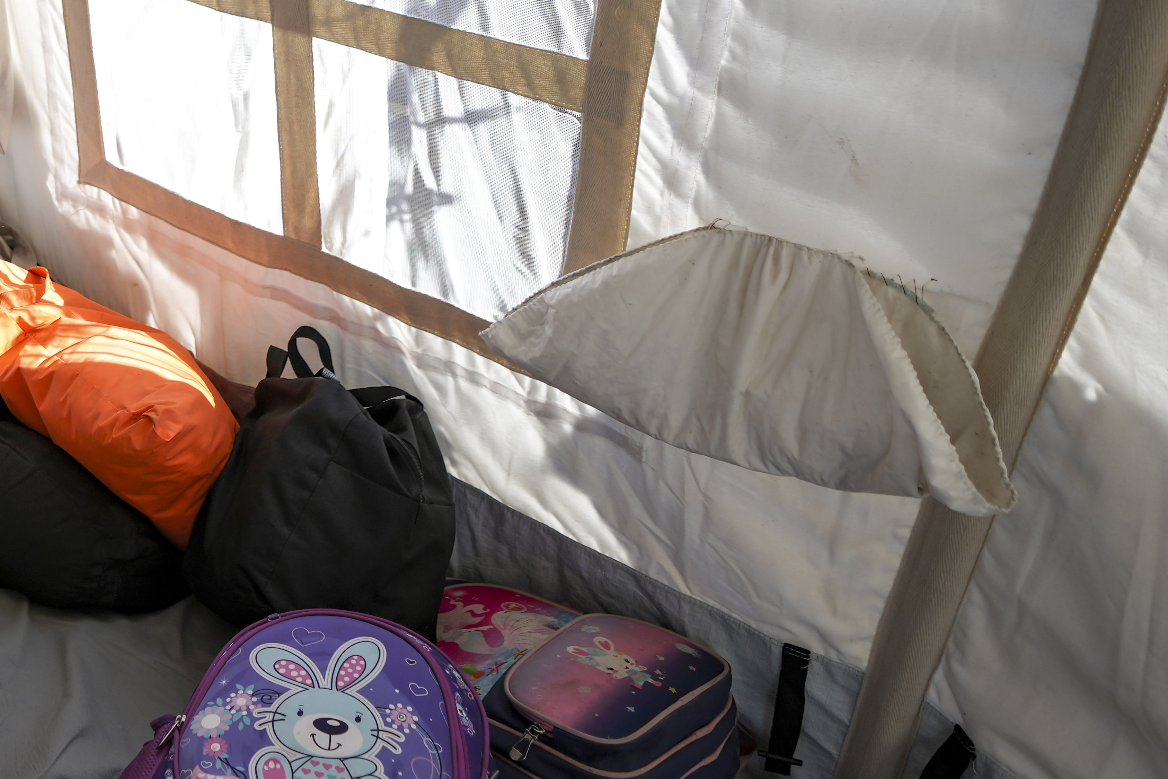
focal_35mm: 41
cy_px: 149
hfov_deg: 37.2
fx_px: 1330
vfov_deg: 31.7
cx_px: -205
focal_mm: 16
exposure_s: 1/320
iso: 100
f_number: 2.8
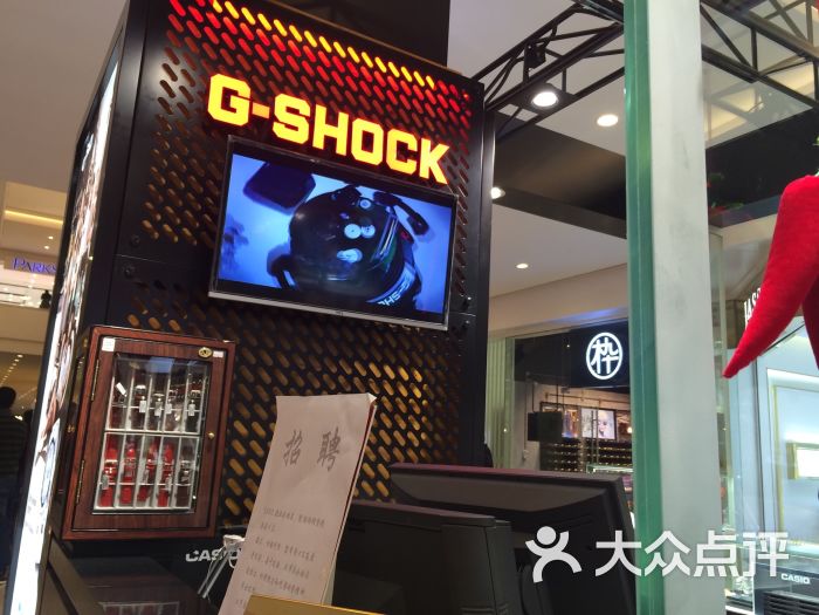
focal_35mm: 29
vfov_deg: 48.2
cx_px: 410
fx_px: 686
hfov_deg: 61.7
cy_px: 308
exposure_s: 1/30
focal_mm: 4.15
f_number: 2.2
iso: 50
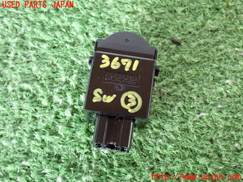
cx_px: 122
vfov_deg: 27.0
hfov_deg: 35.5
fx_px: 379
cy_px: 91
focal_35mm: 54
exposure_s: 1/25
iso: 800
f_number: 3.3
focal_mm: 9.65
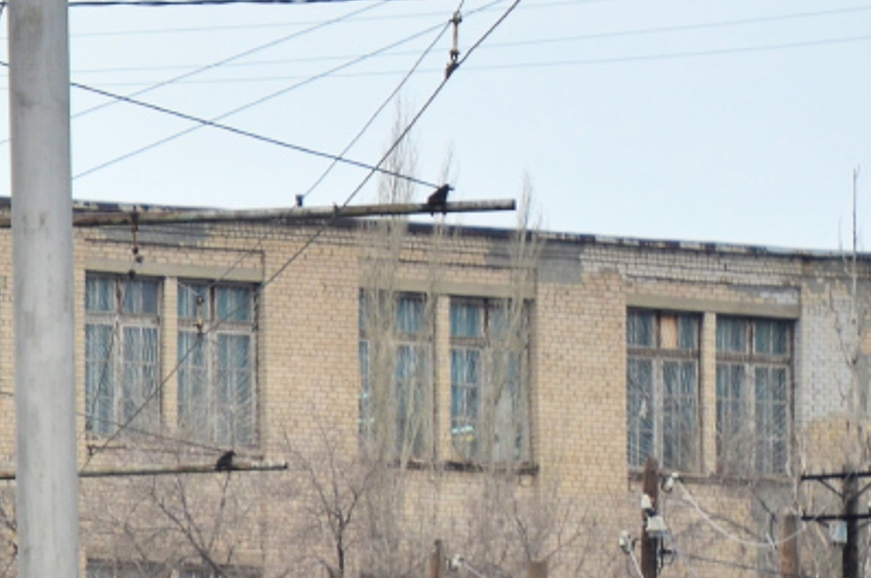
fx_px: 15982
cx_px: -446
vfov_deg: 2.1
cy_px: 612
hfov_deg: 3.1
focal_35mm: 662
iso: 200
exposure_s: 1/500
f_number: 5.6
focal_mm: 135
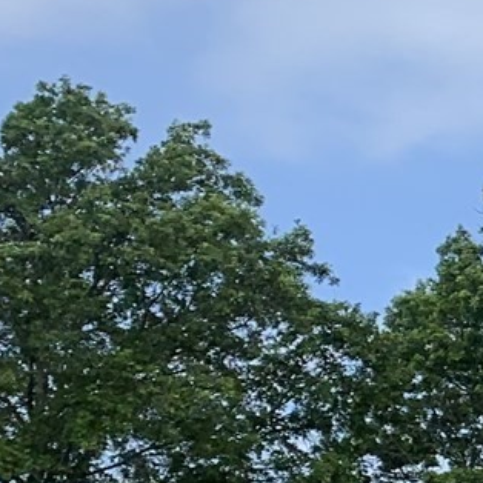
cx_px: 1412
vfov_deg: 11.4
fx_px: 2368
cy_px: 617
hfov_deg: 9.4
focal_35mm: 150
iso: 25
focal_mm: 4.25
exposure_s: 1/2309
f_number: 1.8
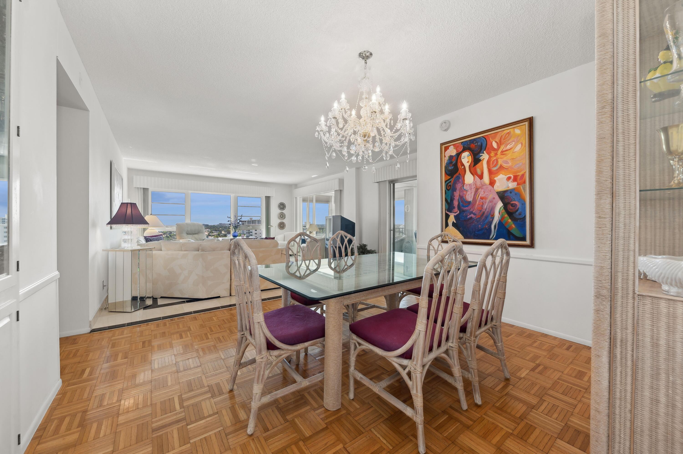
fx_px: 246
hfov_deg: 108.4
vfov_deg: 85.3
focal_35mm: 13
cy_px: 227
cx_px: 342
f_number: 8
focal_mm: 13
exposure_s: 1/5
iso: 100
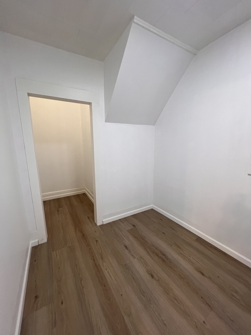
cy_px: 168
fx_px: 126
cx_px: 126
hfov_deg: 89.9
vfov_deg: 106.2
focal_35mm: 13
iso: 125
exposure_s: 1/120
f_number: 1.8
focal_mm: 1.57
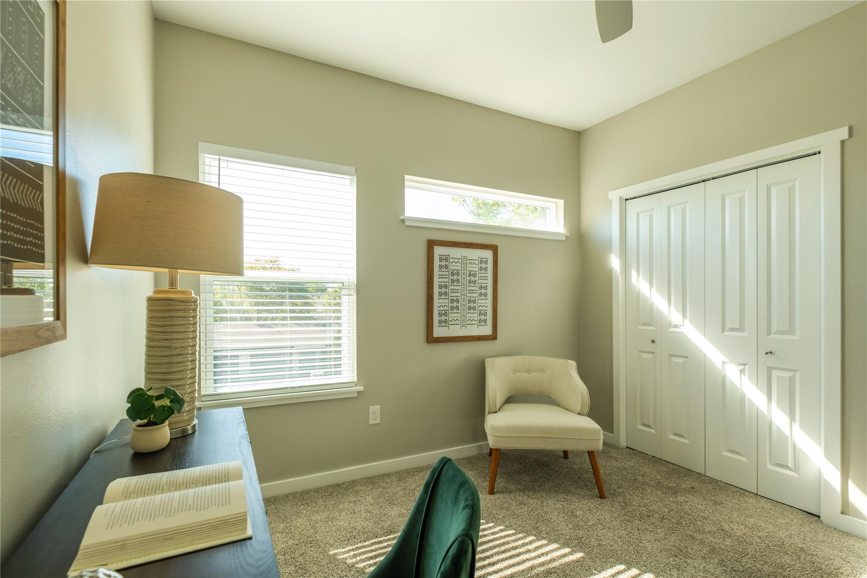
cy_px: 289
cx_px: 434
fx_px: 361
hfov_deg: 100.4
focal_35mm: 15
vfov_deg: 77.3
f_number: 4
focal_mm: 10
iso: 500
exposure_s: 1/250
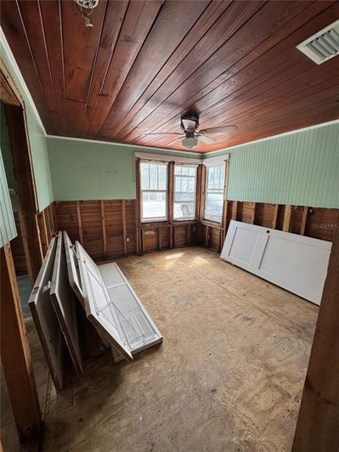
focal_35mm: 14
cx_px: 170
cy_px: 226
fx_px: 183
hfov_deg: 85.7
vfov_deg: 102.1
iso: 40
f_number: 2.2
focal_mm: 2.22
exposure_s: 1/114
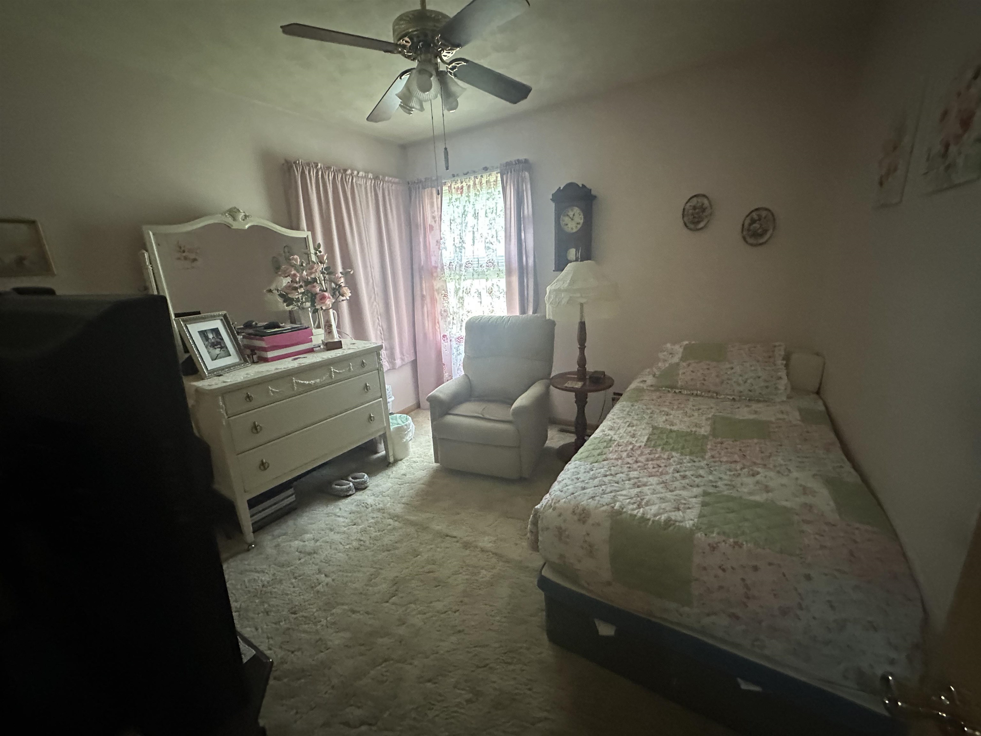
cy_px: 368
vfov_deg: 85.7
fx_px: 397
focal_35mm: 14
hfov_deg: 102.1
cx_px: 490
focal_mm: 2.22
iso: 1000
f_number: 2.2
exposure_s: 1/60
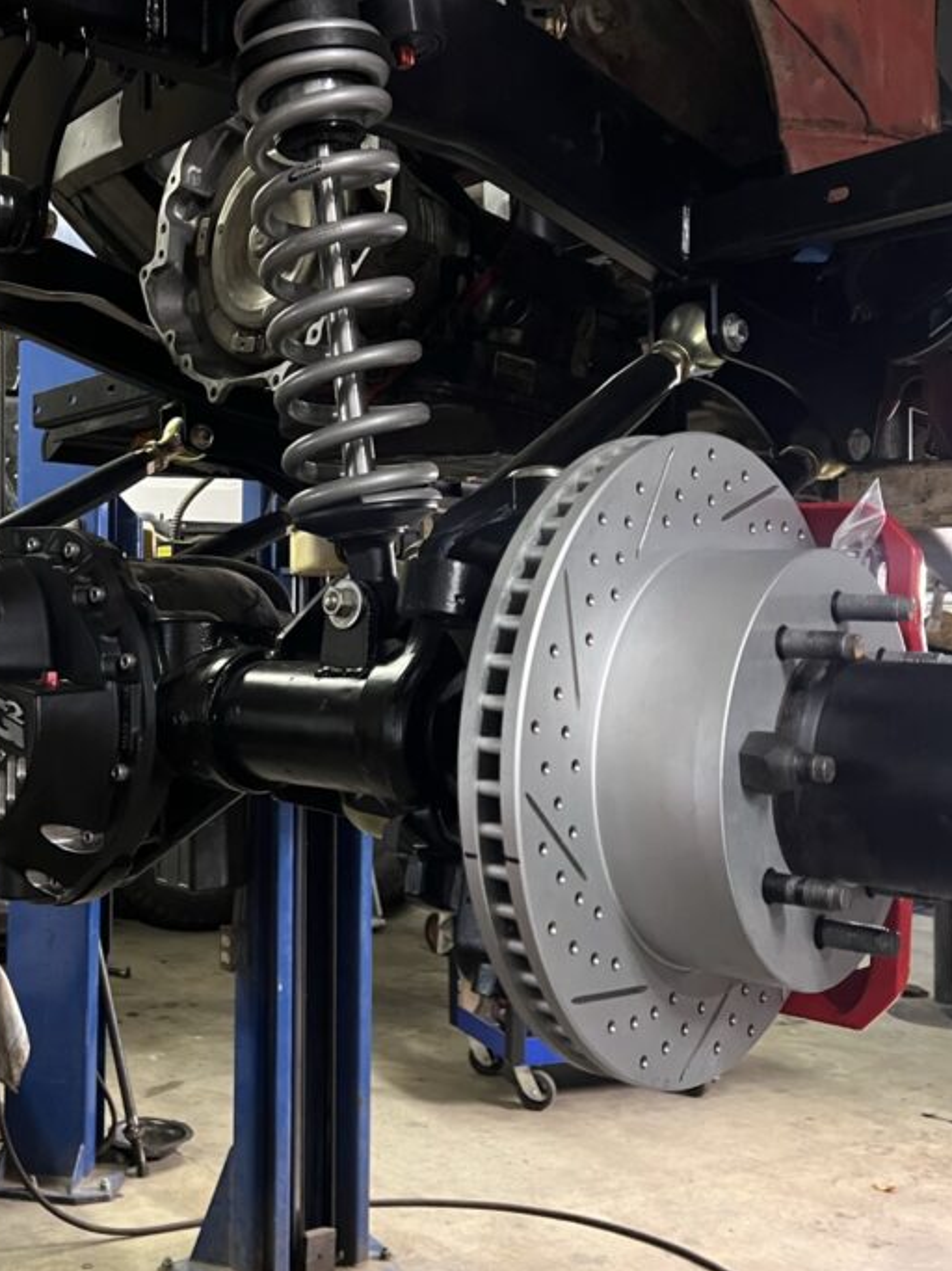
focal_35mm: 39
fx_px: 1431
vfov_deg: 47.8
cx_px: 273
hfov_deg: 36.2
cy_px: 562
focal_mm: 5.7
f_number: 1.5
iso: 500
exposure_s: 1/30
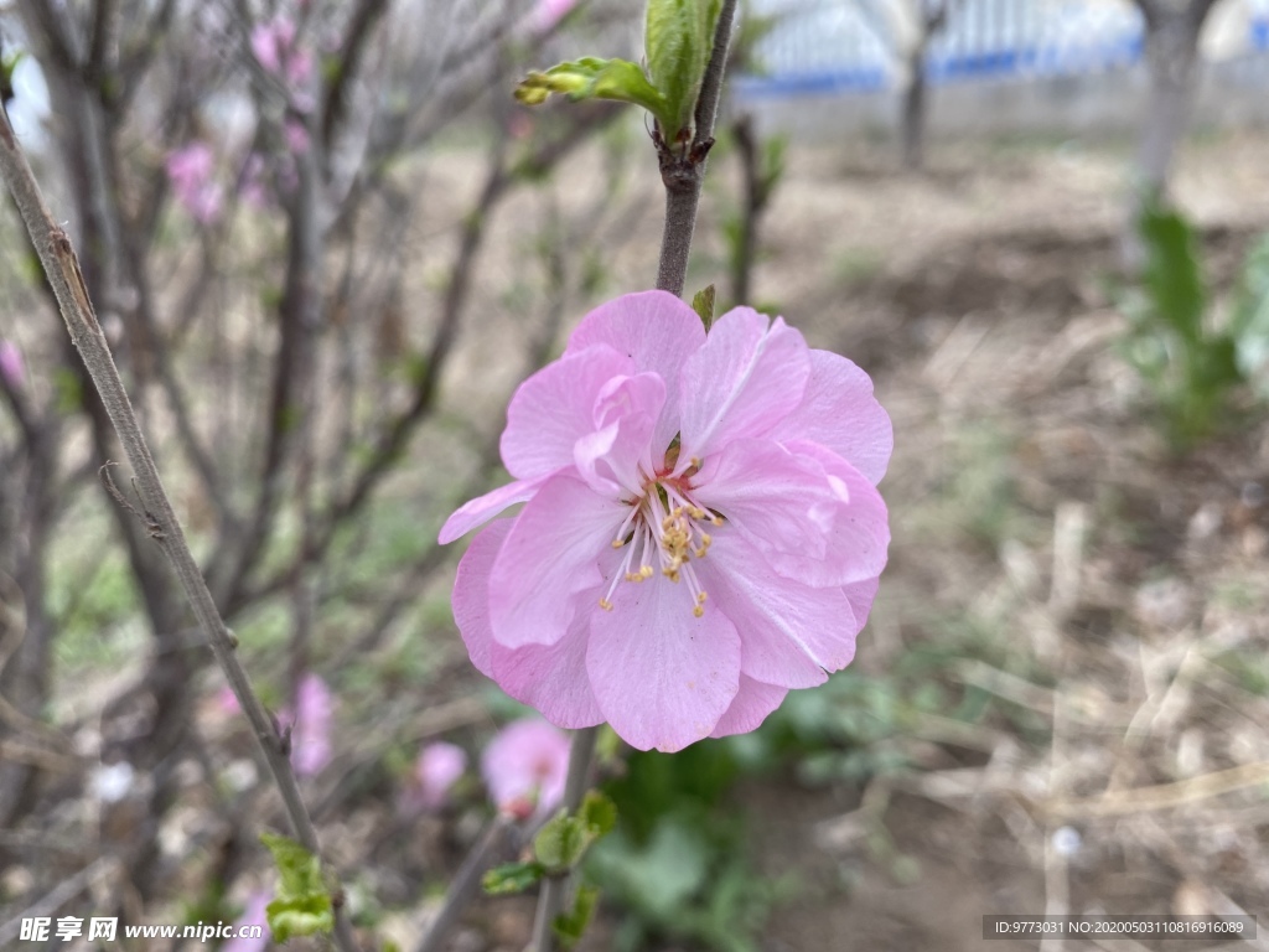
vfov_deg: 53.1
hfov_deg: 67.3
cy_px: 476
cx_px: 634
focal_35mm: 26
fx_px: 953
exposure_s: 1/139
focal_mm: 4.25
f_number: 1.8
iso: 32
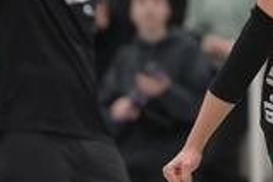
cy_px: -108
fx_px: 5740
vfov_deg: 1.8
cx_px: 388
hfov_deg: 2.7
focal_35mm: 757
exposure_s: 1/500
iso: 2000
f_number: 2.8
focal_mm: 200
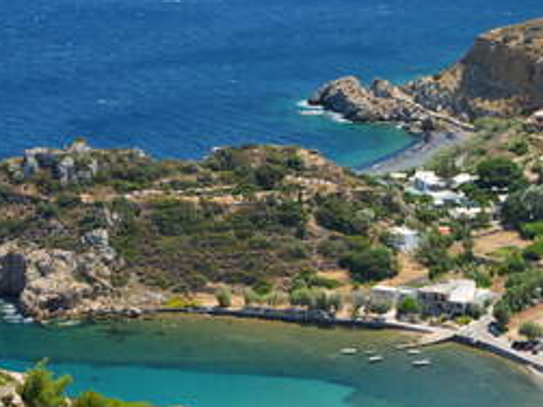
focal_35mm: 191
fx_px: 2995
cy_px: 284
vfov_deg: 7.8
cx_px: 249
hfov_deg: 10.4
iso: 100
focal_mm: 60
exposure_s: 1/320
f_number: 4
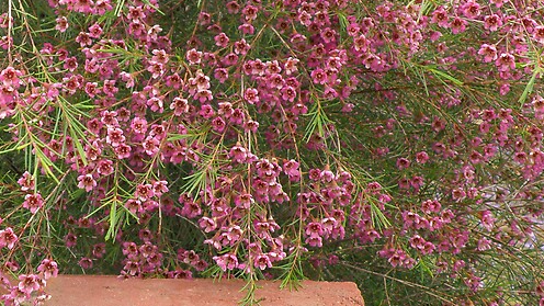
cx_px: 145
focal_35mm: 90
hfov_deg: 23.5
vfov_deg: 13.2
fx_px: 1298
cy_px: -31
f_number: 4.5
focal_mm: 7.32
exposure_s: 1/80
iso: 64
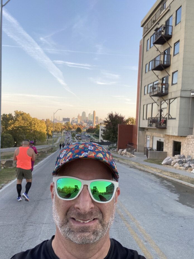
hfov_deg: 46.8
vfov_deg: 60.0
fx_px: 224
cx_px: 97
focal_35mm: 30
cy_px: 130
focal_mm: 2.71
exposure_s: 1/122
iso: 50
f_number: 2.2
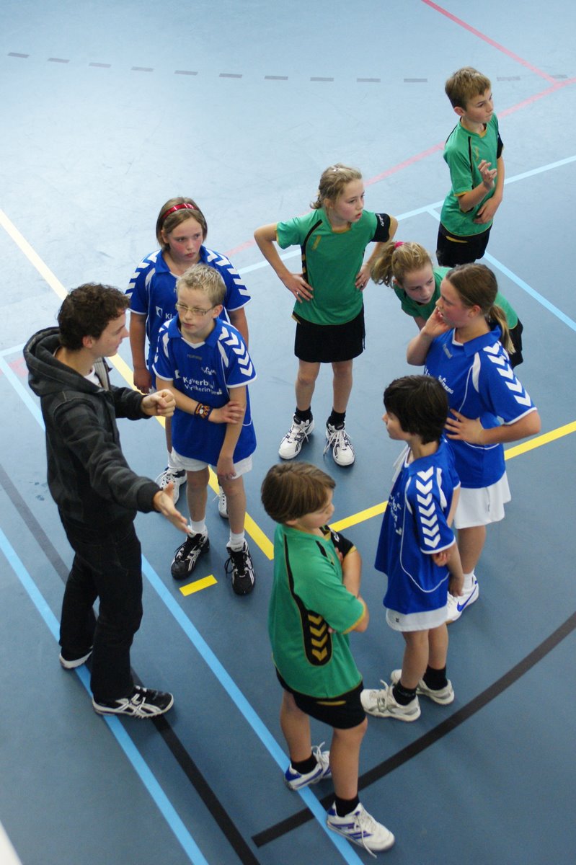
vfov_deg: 37.9
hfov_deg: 25.7
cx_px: 288
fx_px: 1261
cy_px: 432
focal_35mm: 52
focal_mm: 35
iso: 800
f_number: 3.2
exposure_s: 1/200
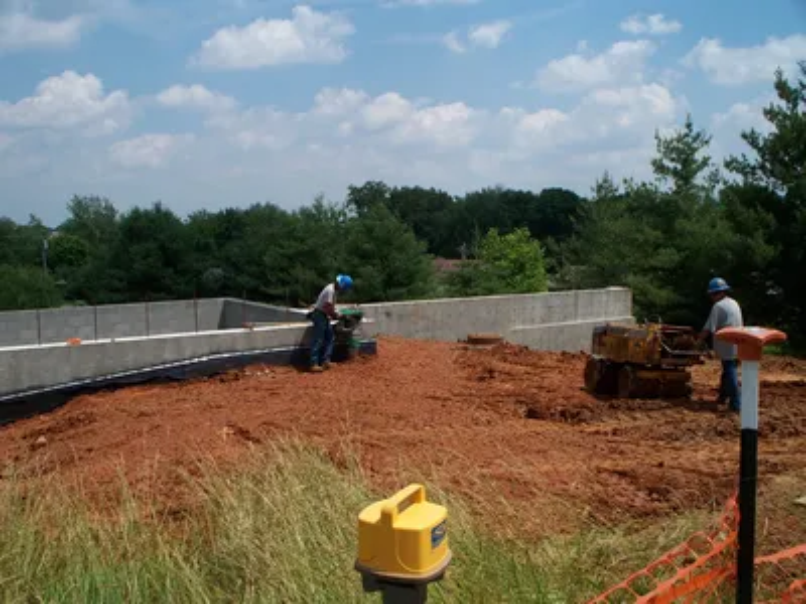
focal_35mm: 36
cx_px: 403
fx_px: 838
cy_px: 302
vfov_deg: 39.7
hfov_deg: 51.4
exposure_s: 1/640
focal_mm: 7.54
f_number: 5
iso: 64
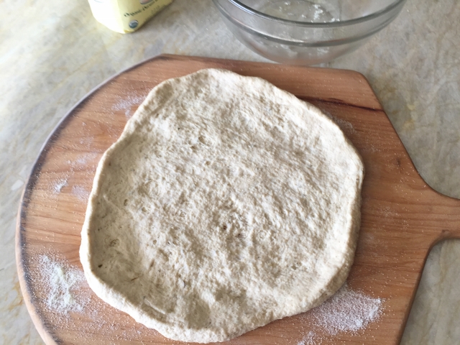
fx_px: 385
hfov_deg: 61.7
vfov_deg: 48.2
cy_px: 172
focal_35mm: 29
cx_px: 230
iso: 32
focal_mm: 4.15
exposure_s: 1/60
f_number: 2.2
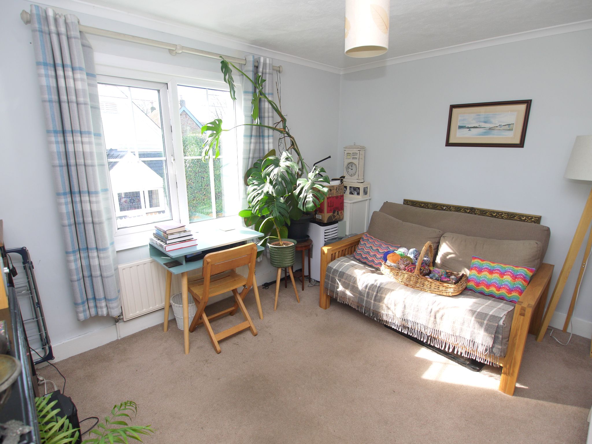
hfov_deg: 87.8
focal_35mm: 18
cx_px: 296
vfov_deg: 71.6
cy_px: 222
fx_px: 308
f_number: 4
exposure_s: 1/125
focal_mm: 9
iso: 100
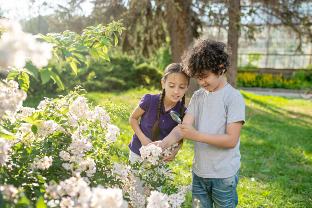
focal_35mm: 35
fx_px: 303
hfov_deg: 54.5
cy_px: 104
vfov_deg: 37.8
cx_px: 156
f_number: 2.5
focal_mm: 35
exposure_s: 1/2500
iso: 250
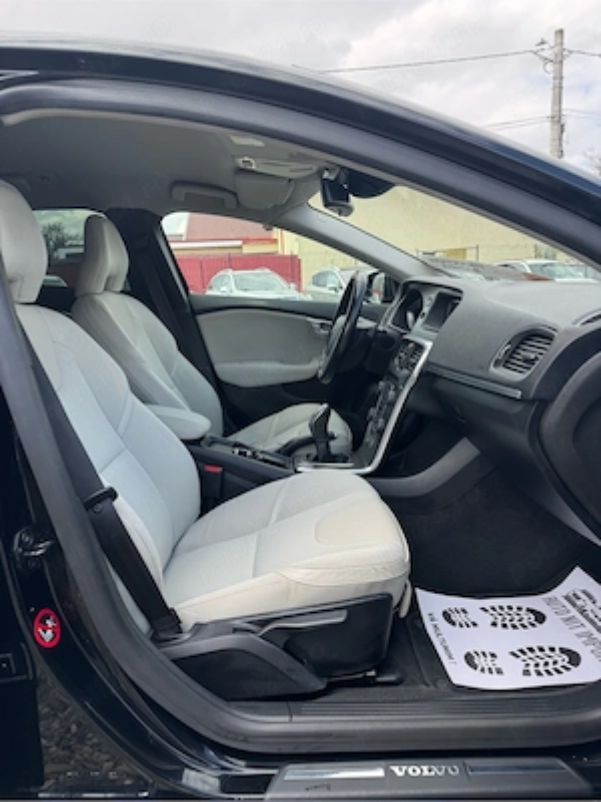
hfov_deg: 56.8
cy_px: 401
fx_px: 556
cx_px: 300
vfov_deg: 71.6
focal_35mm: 24
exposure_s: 1/773
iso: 80
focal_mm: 6.76
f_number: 1.78
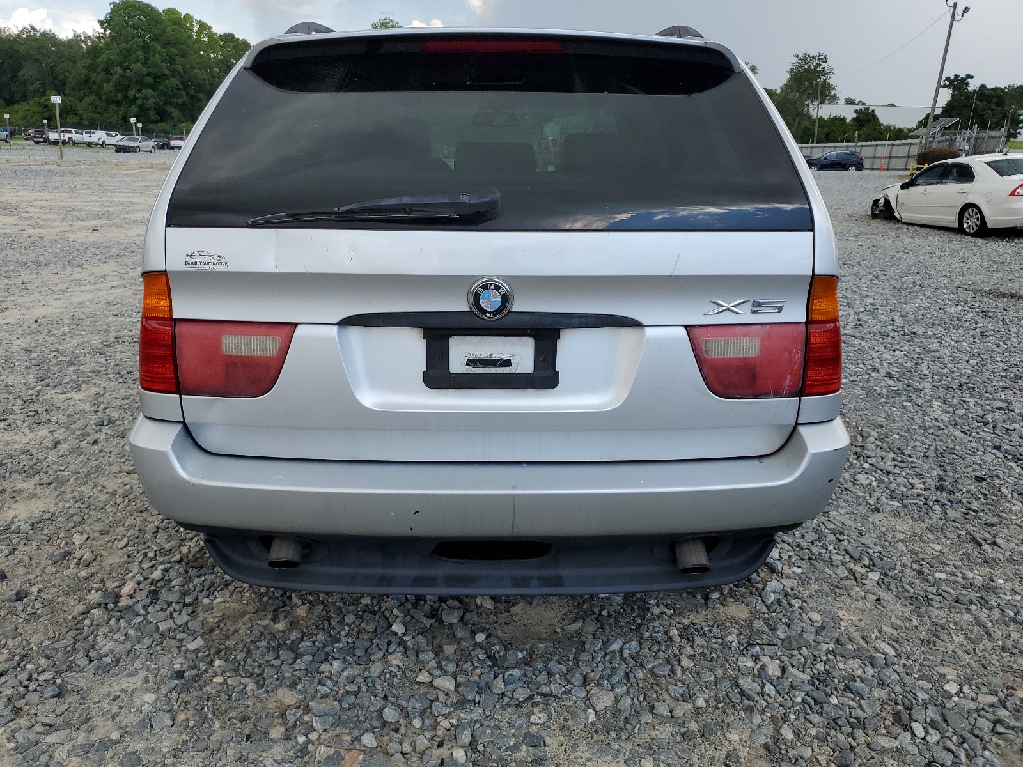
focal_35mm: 26
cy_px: 384
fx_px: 768
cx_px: 512
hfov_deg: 67.3
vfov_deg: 53.1
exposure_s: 1/2000
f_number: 1.5
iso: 50
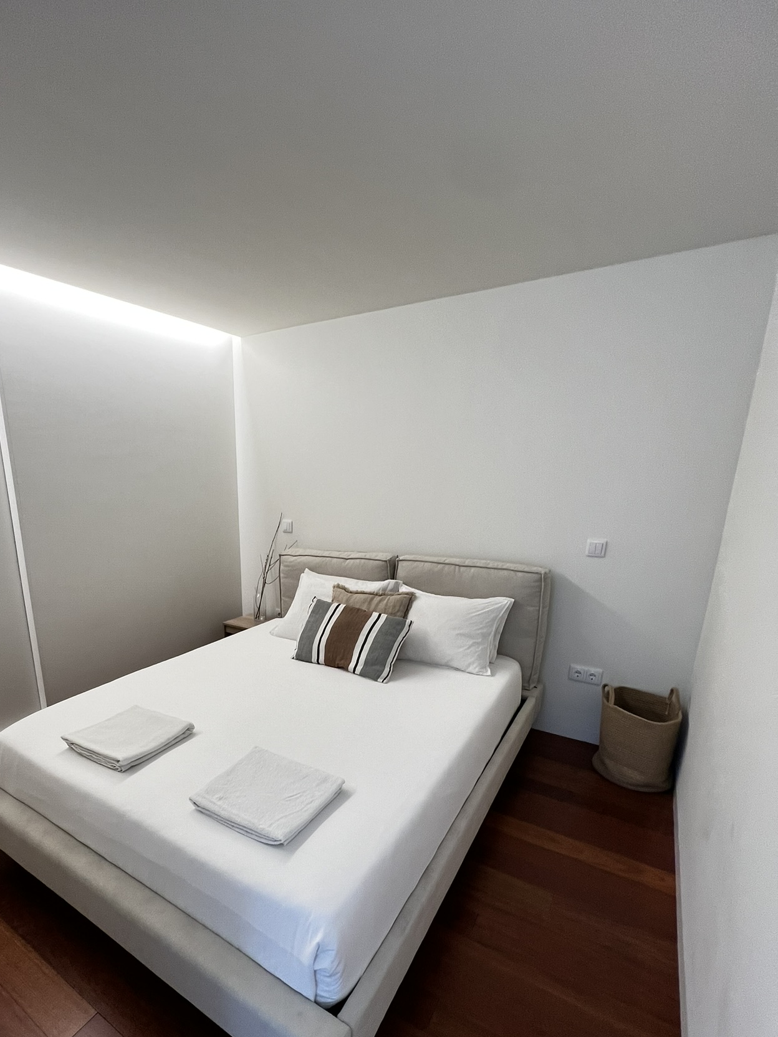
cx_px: 300
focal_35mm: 16
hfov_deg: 76.9
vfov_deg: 93.6
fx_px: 479
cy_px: 608
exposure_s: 1/100
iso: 160
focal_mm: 1.57
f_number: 1.8
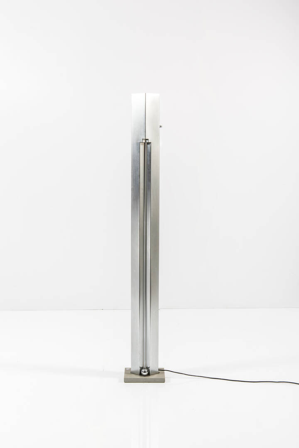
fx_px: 598
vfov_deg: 41.1
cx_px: 150
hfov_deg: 28.1
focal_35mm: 48
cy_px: 224
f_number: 14
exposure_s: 1/200
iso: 100
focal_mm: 48
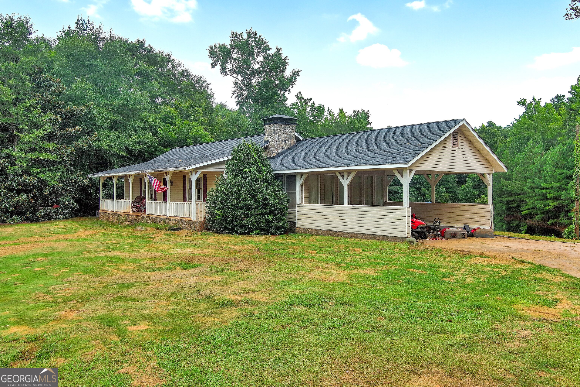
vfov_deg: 45.0
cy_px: 194
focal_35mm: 29
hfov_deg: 63.7
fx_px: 467
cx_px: 290
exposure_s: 1/750
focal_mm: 10.57
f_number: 2.8
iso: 100
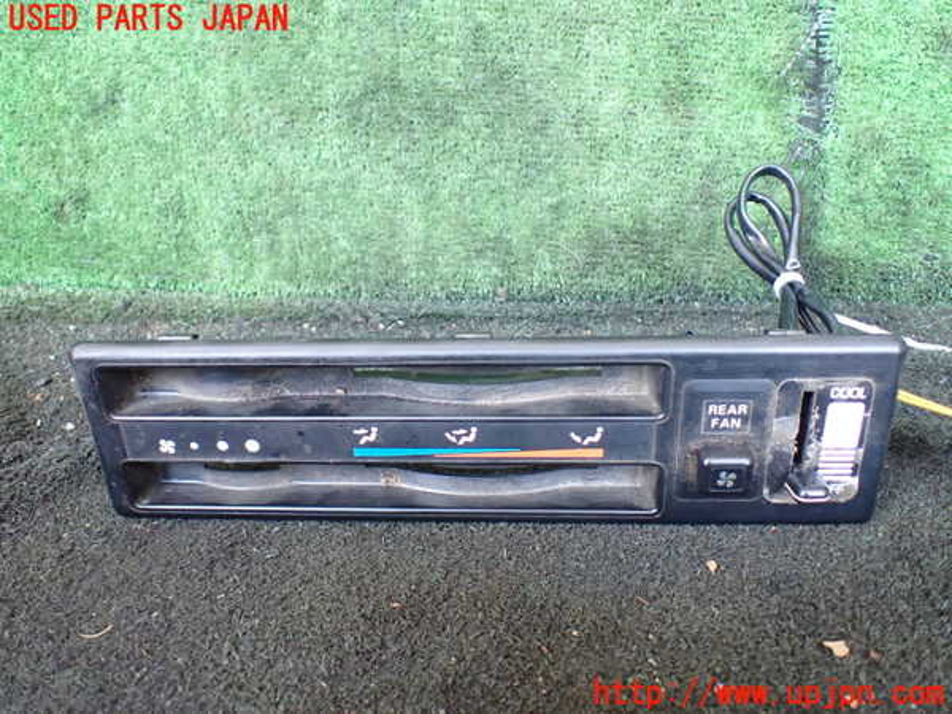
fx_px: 825
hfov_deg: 60.0
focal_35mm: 30
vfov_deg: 46.8
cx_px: 476
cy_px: 357
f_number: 2.3
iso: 800
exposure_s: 1/80
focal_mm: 5.4
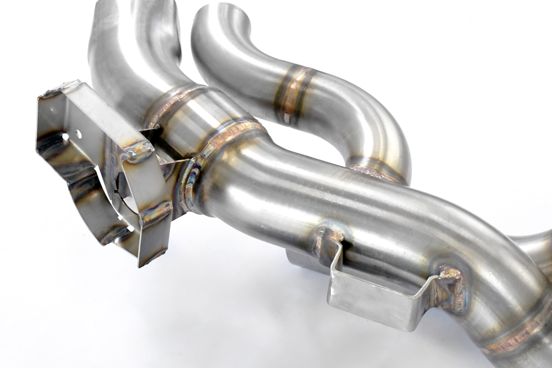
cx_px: 263
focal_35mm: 94
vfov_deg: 14.5
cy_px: 173
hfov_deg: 21.7
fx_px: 1441
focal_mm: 56
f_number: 11
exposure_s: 1/200
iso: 4000
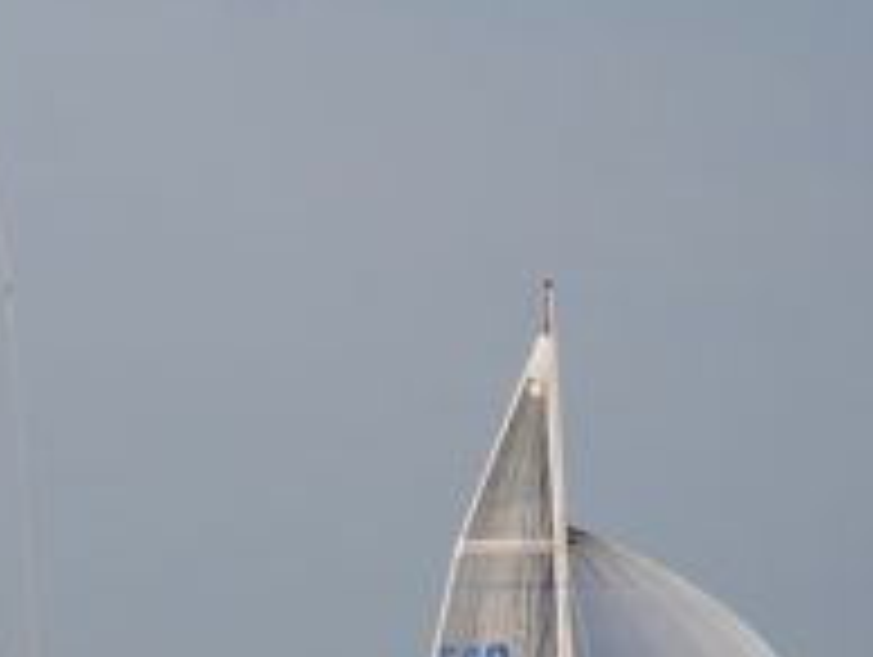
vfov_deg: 2.5
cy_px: 830
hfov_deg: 3.4
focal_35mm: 584
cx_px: -774
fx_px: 14746
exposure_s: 1/640
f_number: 6.3
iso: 100
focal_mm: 98
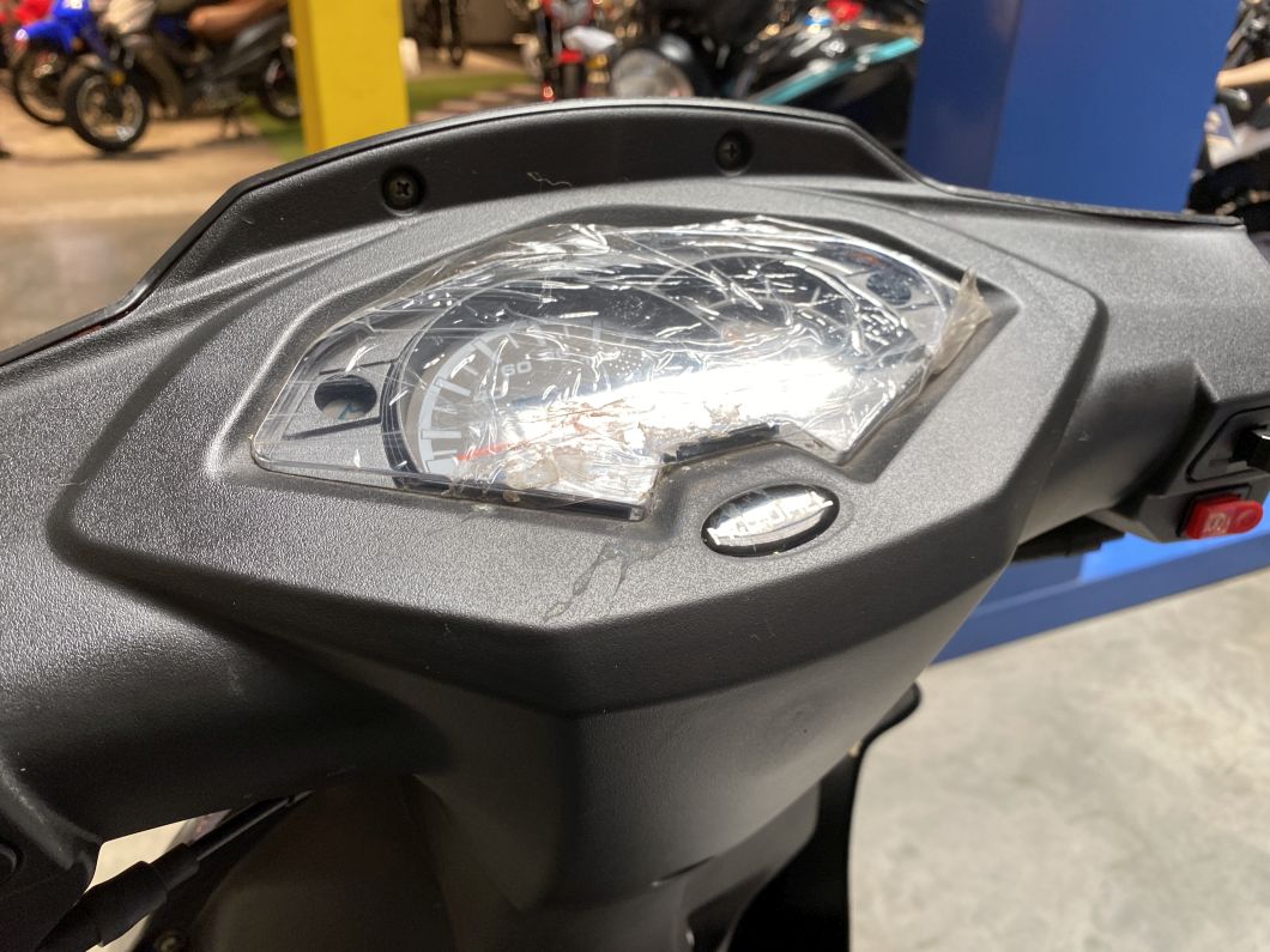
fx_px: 954
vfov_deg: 53.1
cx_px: 635
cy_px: 476
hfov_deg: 67.3
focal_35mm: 26
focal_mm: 4.25
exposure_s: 1/100
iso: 125
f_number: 1.8
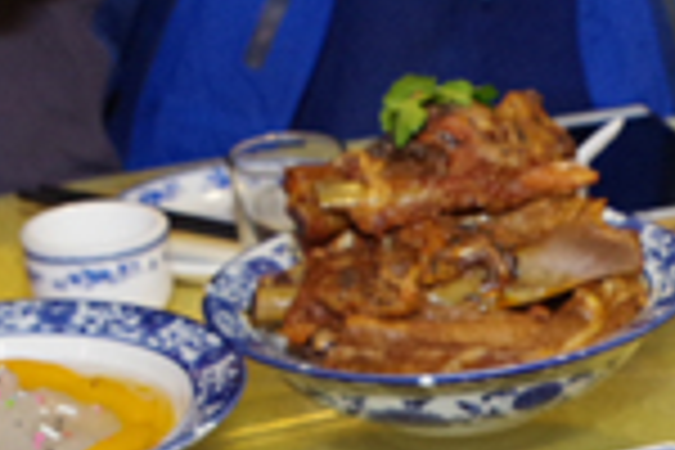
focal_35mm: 155
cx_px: 738
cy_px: 1006
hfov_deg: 13.0
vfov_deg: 8.3
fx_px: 2906
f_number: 5.6
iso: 1600
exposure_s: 1/50
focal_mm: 29
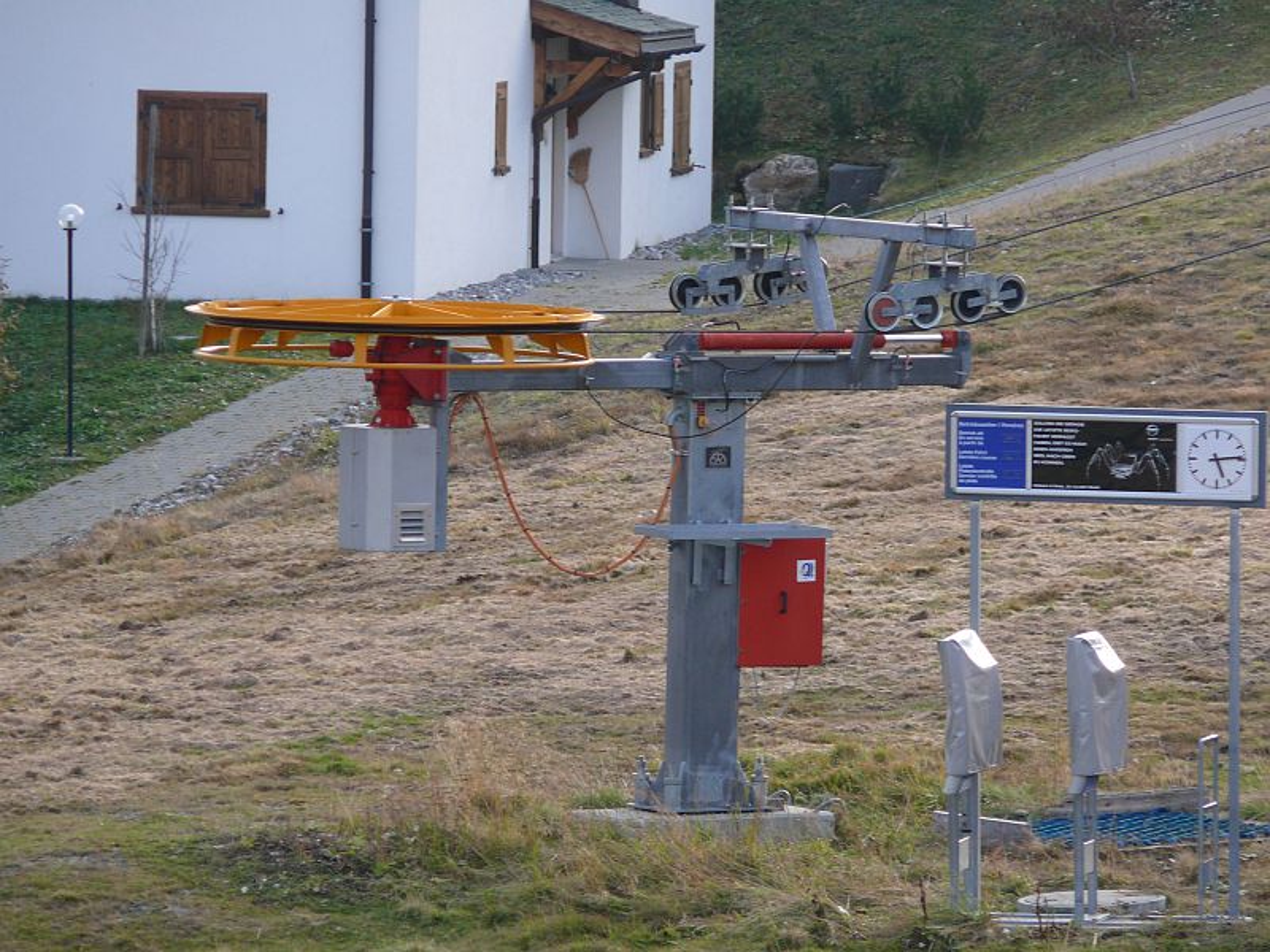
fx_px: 12401
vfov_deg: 4.4
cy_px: 476
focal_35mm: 338
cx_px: 635
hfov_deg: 5.9
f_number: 4
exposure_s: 1/160
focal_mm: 71.4
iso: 100
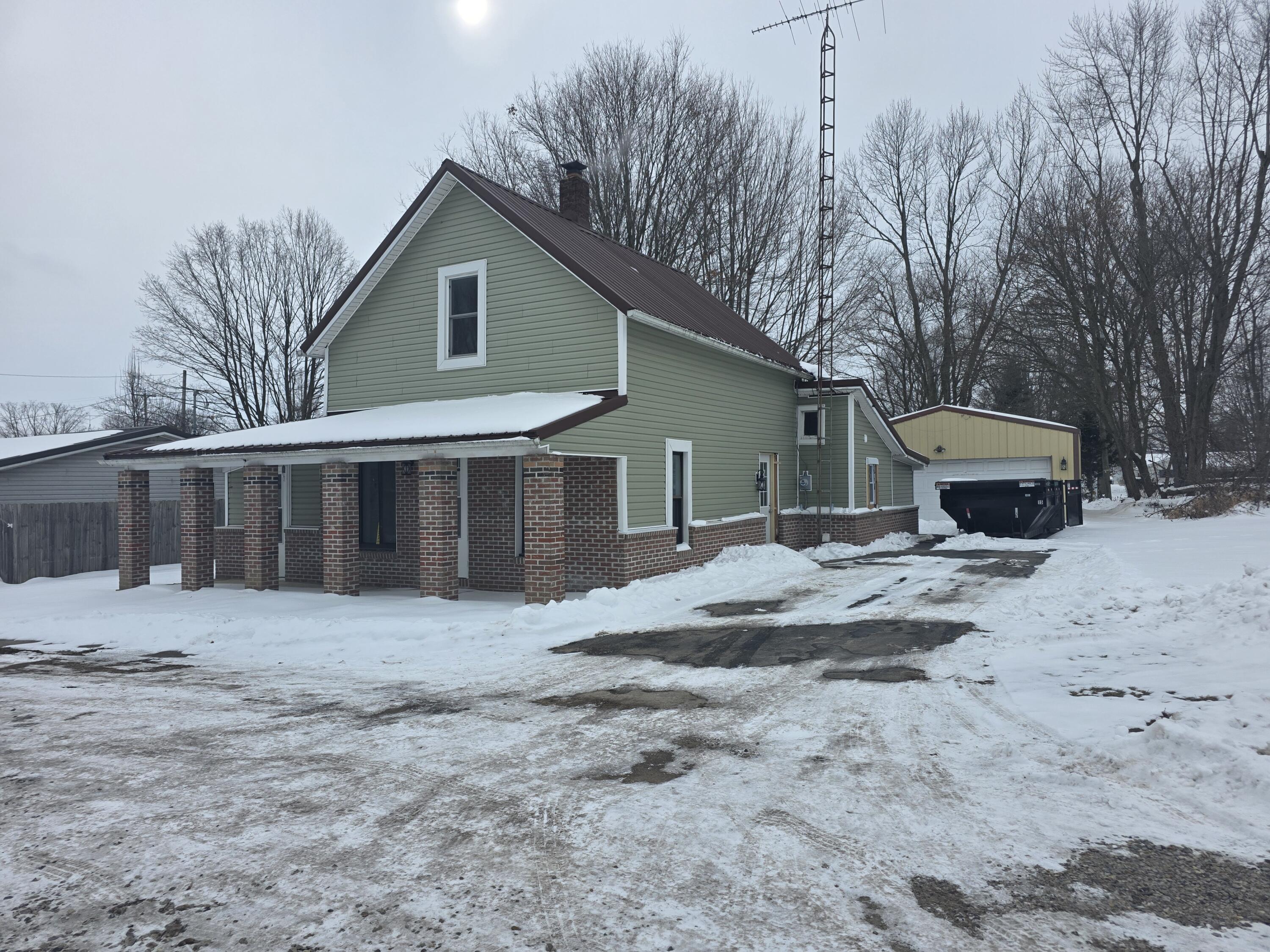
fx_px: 844
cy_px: 476
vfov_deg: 58.9
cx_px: 635
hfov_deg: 73.9
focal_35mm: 23
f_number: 1.7
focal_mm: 6.3
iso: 80
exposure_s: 1/7944
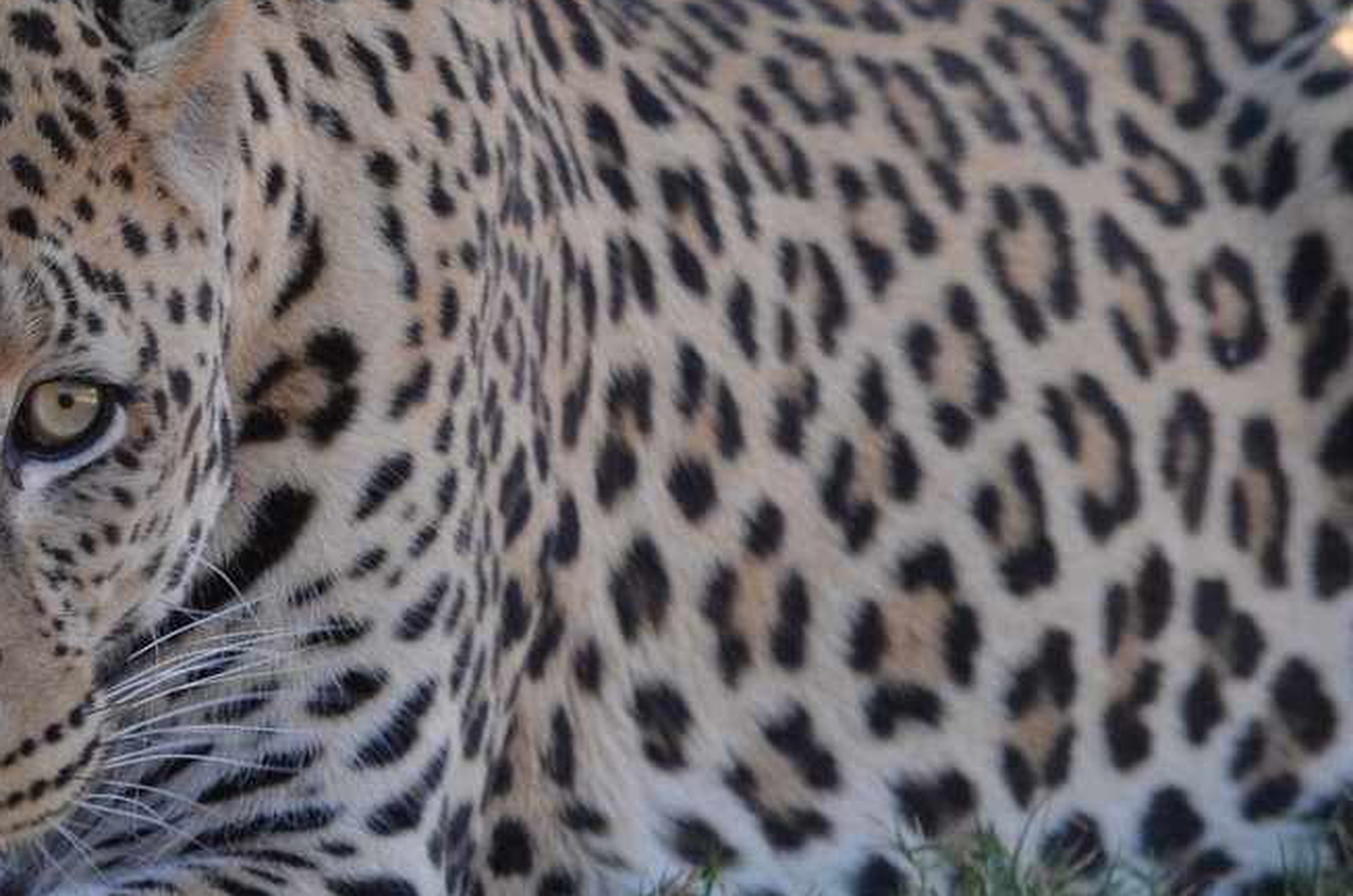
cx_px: 158
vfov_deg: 1.7
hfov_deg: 2.5
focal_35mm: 825
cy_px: 519
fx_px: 30945
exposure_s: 1/250
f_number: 5.6
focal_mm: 280
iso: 500
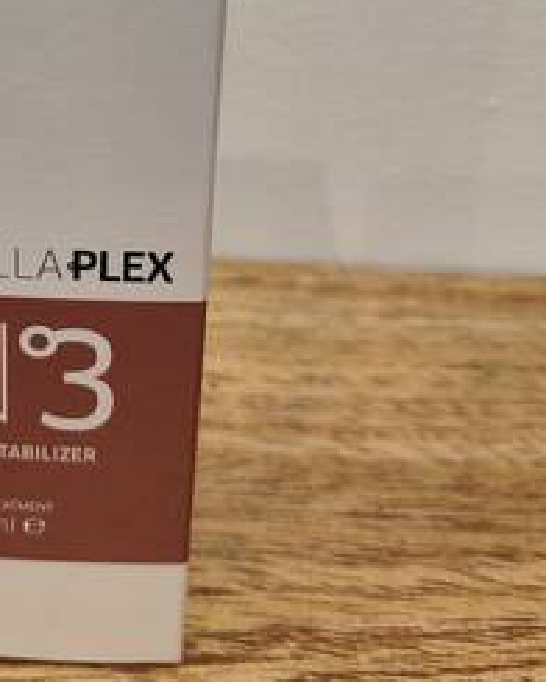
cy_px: 39
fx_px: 1111
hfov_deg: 26.4
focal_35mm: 55
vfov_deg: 32.1
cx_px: 25
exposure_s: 1/100
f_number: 1.65
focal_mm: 6.19
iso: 400
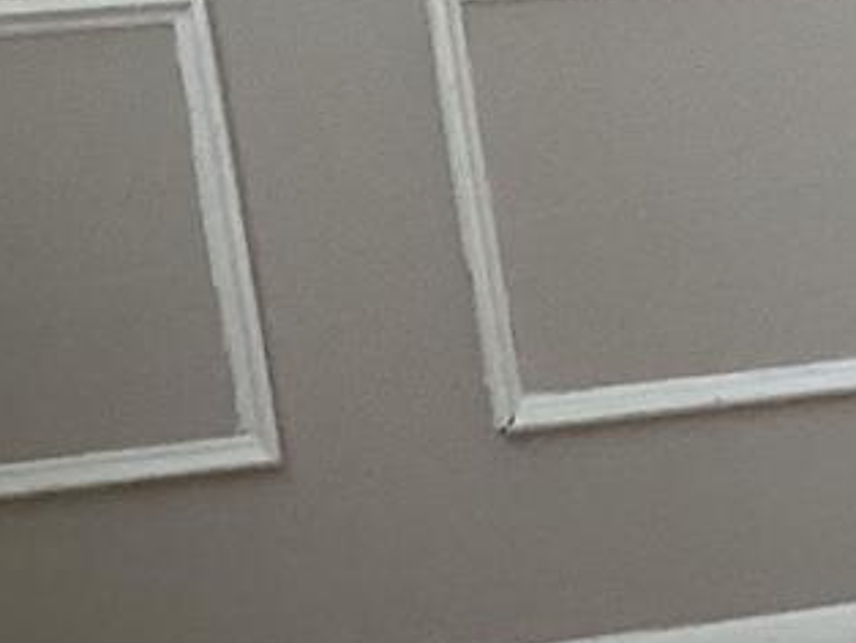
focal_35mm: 142
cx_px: 1431
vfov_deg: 9.8
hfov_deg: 12.9
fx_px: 3514
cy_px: 1212
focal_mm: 3.3
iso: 100
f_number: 2.4
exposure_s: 1/50
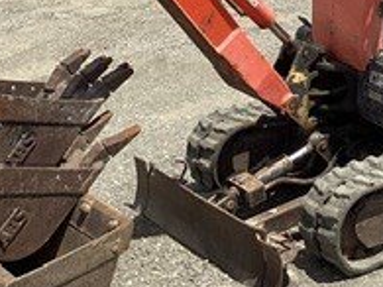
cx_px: 297
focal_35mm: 102
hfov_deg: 19.1
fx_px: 1128
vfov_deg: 14.1
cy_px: -45
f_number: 2.4
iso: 25
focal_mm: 3.3
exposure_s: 1/1733
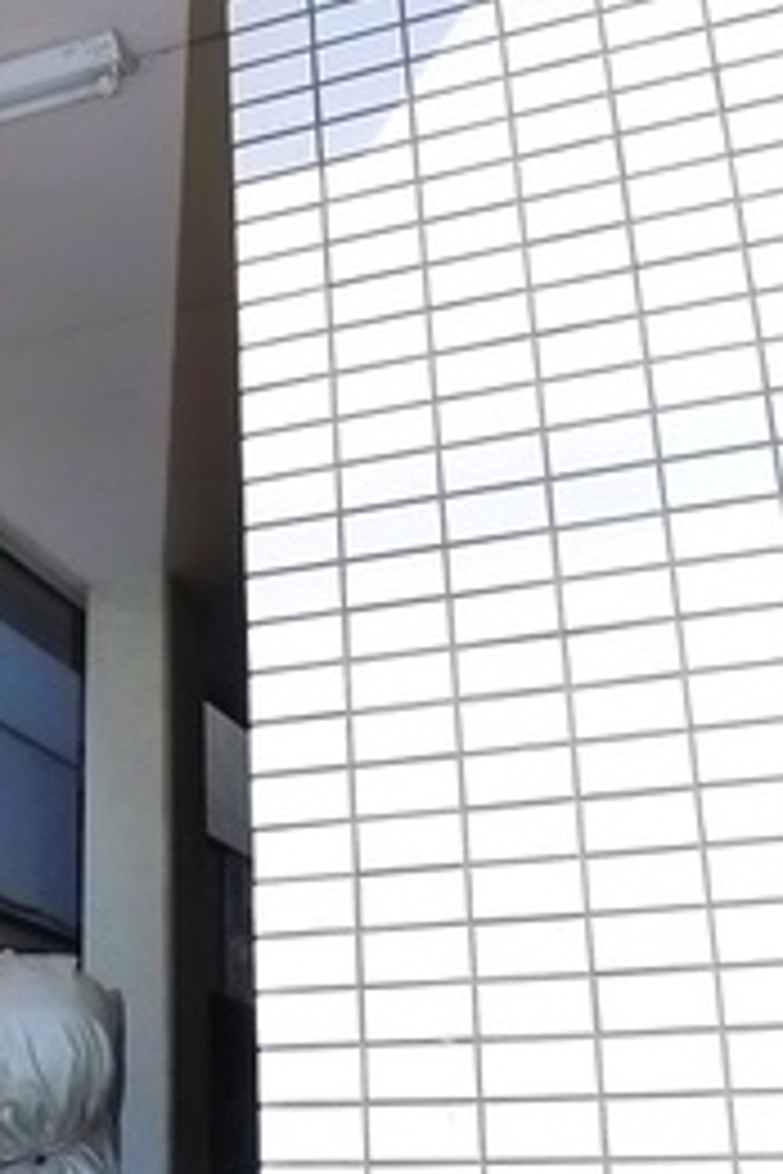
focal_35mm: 67
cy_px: 612
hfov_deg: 19.8
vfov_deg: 30.1
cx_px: 38
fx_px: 2186
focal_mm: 5.1
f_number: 4
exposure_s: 1/500
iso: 400
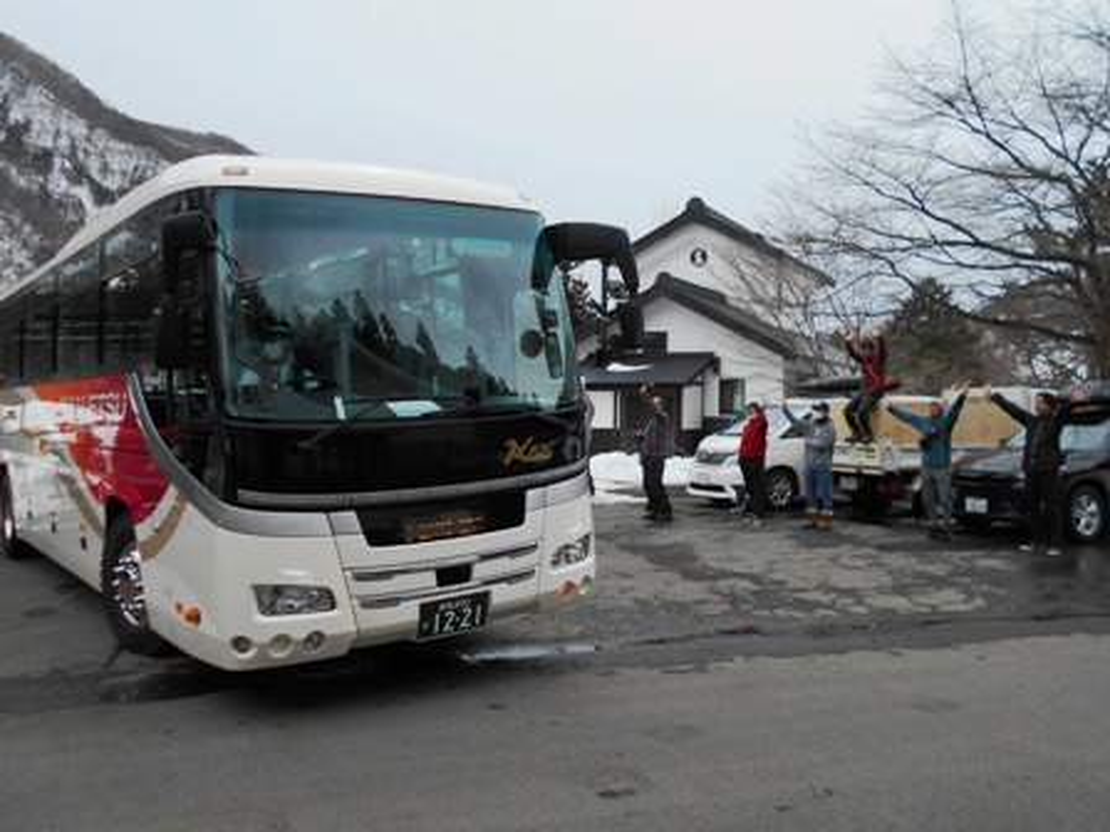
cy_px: 416
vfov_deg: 53.1
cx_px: 555
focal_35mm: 26
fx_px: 834
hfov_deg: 67.3
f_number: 3.2
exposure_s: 1/800
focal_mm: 4.6
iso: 80
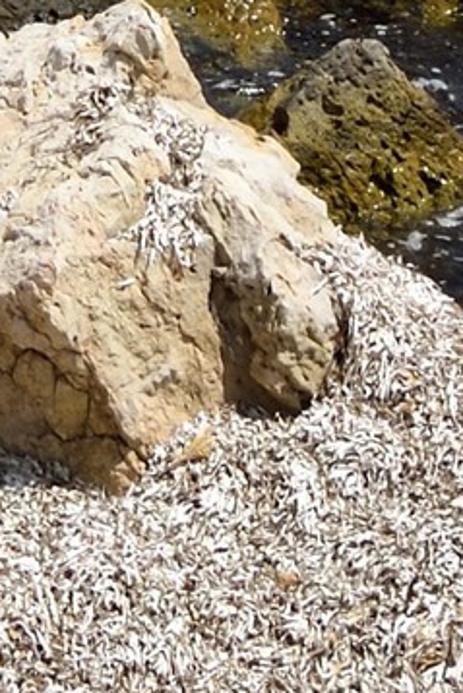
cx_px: -622
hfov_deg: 6.5
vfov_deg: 8.4
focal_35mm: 201
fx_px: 3874
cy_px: -1492
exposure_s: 1/250
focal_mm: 30
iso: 200
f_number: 16
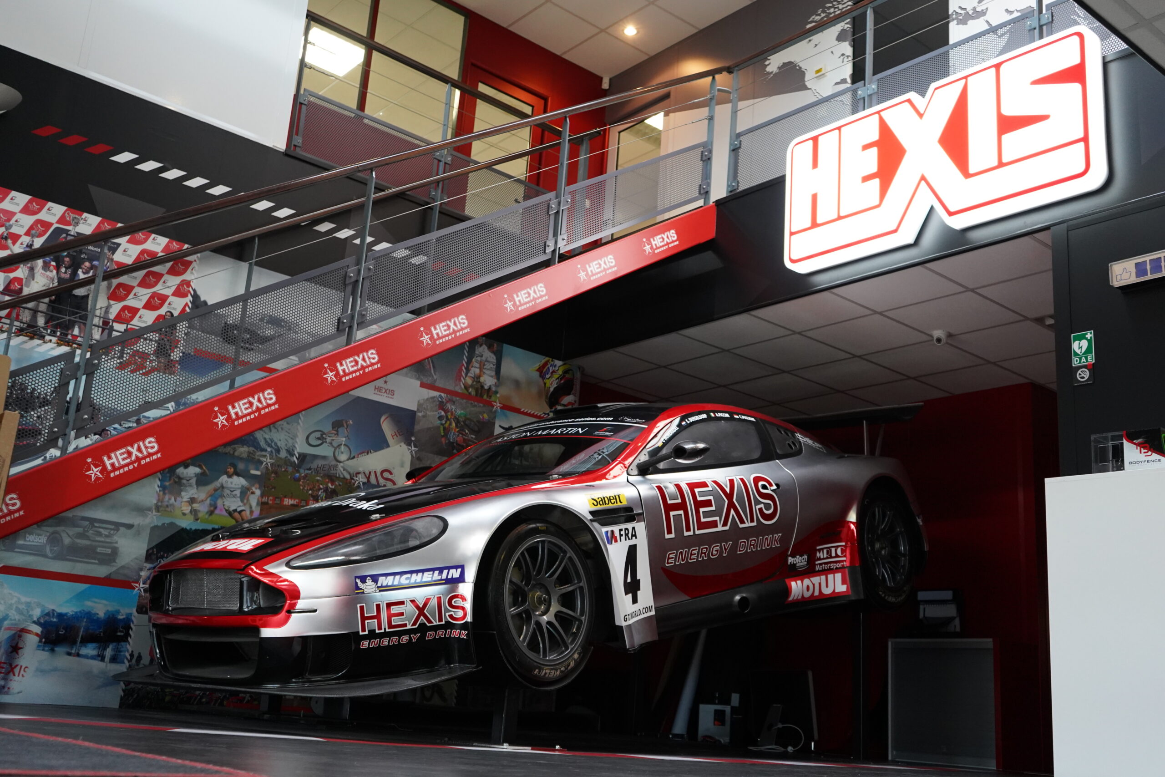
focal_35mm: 35
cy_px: 388
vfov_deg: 37.9
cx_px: 582
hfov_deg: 54.4
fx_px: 1133
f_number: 4
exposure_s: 1/160
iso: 3200
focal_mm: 35
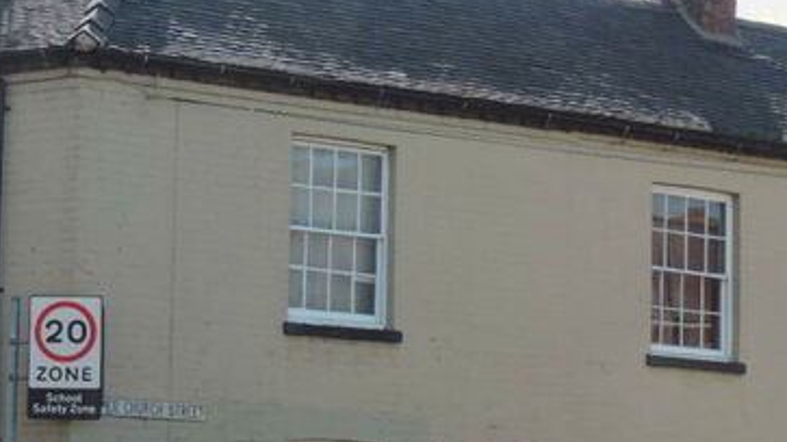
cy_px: 348
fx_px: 3067
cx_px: 527
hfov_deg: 14.6
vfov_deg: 8.2
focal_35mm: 147
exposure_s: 1/320
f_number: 3.9
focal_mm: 12.4
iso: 80
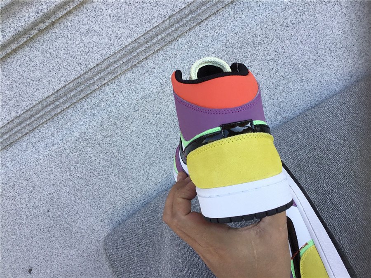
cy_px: 139
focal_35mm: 31
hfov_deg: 58.4
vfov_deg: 45.4
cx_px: 186
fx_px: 332
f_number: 2.4
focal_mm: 3.3
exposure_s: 1/285
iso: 25
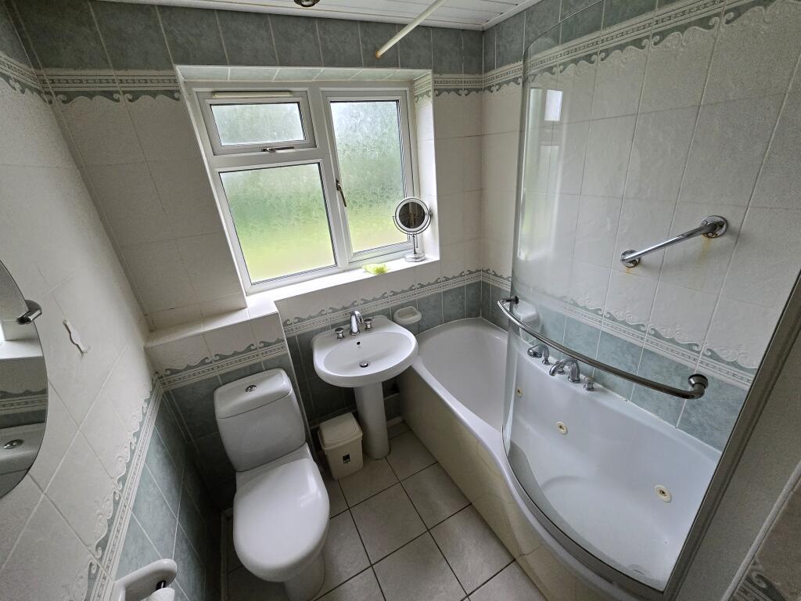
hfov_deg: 106.2
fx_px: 301
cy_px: 300
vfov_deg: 89.9
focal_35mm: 13
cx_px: 400
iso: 320
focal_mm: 2.2
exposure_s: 1/359
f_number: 2.2
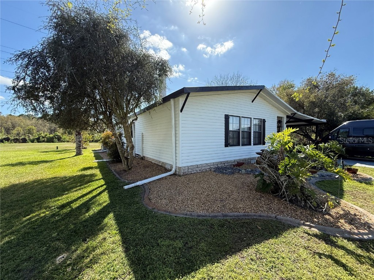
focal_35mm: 14
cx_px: 187
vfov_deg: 85.7
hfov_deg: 102.1
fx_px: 151
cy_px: 140
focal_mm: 2.22
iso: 64
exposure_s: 1/1033
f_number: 2.2
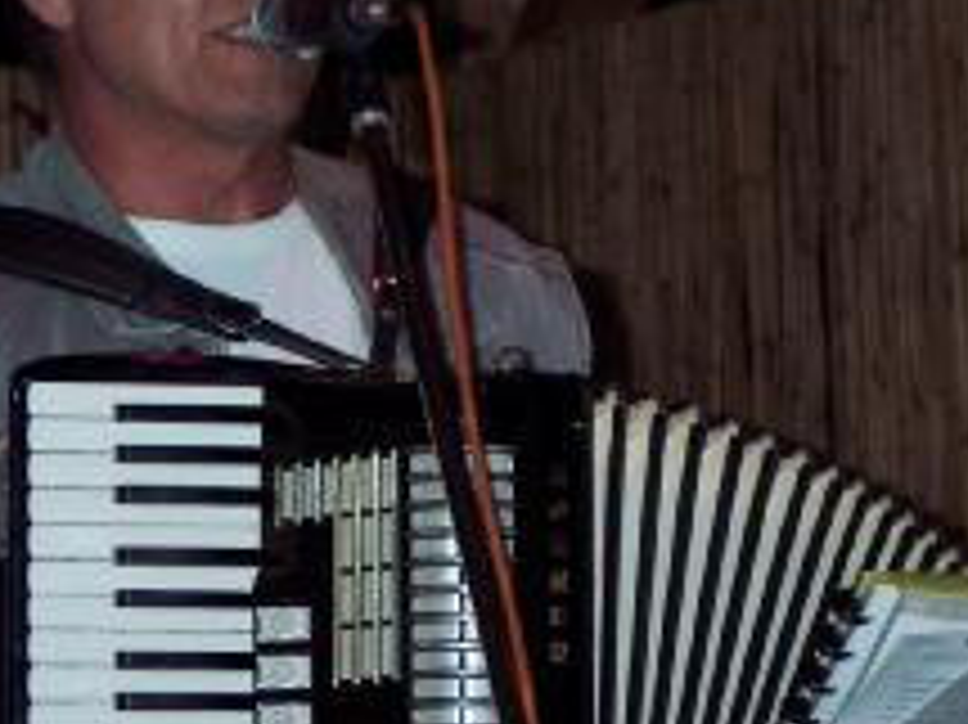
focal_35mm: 242
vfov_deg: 6.1
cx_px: 320
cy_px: 434
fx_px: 6764
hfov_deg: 8.2
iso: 100
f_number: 4.8
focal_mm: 21.3
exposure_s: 1/125
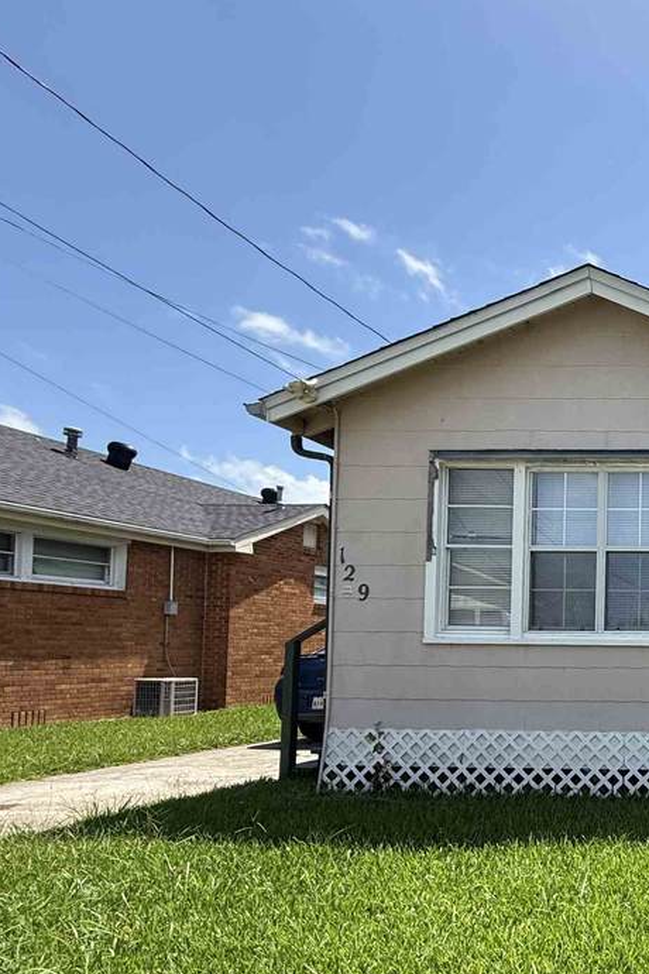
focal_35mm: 27
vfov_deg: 66.0
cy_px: 631
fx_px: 730
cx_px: 800
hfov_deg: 35.9
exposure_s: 1/942
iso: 50
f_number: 2.2
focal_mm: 2.22
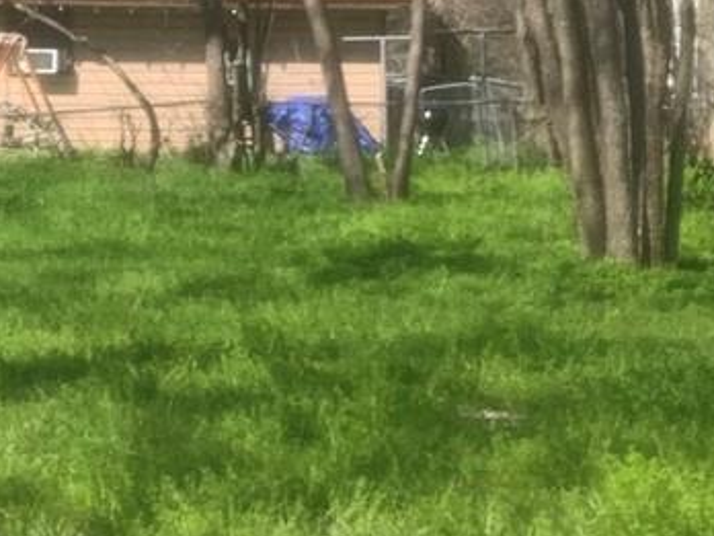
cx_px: 189
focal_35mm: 153
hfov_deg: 12.9
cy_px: 191
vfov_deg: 9.7
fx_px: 3156
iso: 25
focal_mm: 4.25
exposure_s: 1/1235
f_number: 1.8
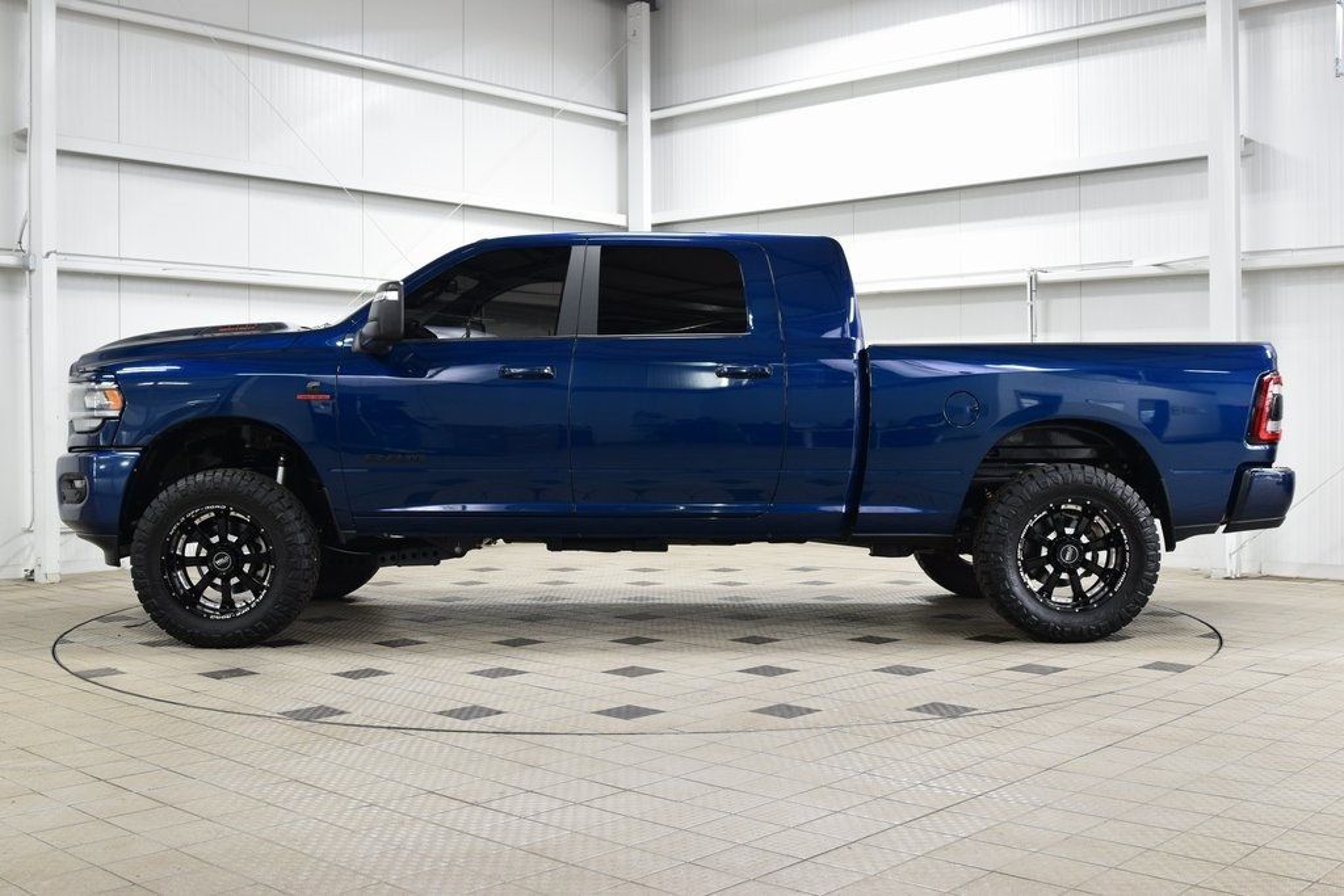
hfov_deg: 49.5
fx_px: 1456
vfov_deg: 34.2
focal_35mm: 39
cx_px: 672
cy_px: 448
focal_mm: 26
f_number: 6.3
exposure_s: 1/15
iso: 640
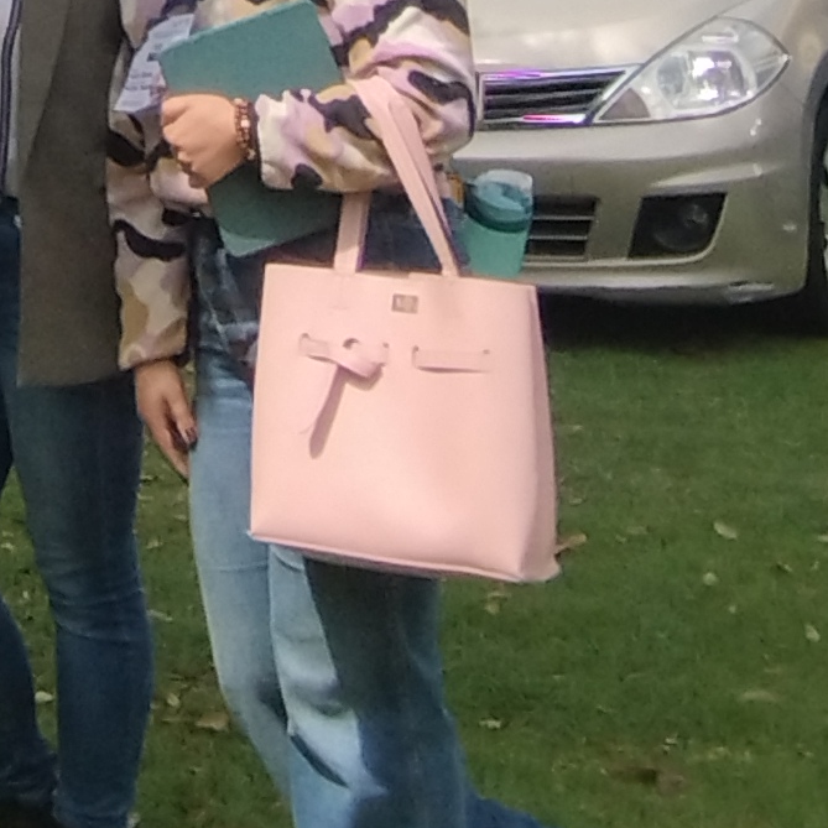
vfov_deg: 18.9
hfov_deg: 20.5
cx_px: -495
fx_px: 1867
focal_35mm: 69
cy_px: -683
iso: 50
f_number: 2.2
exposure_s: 1/1576
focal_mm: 1.65
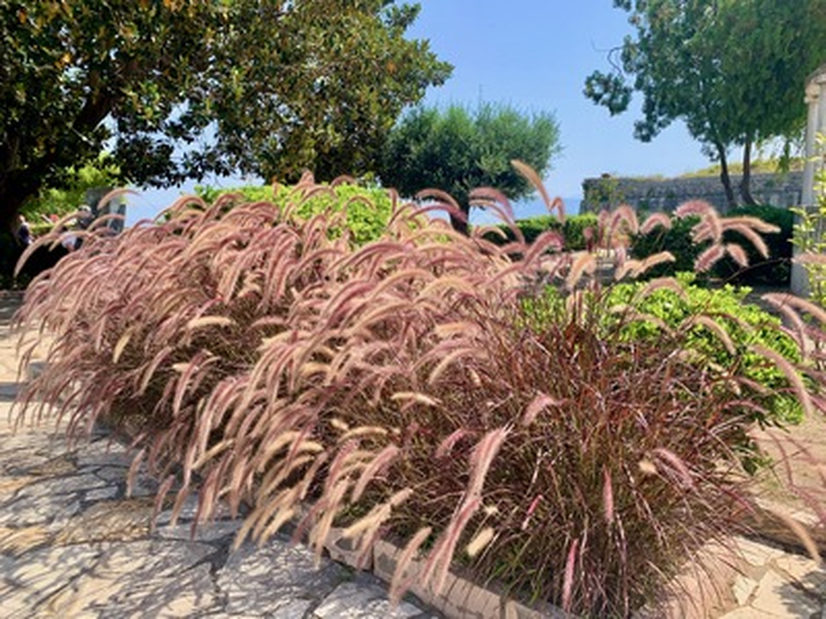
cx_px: 413
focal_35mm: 26
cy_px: 310
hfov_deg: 67.3
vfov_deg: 53.1
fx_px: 620
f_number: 1.8
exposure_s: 1/1032
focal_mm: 4.25
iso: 25
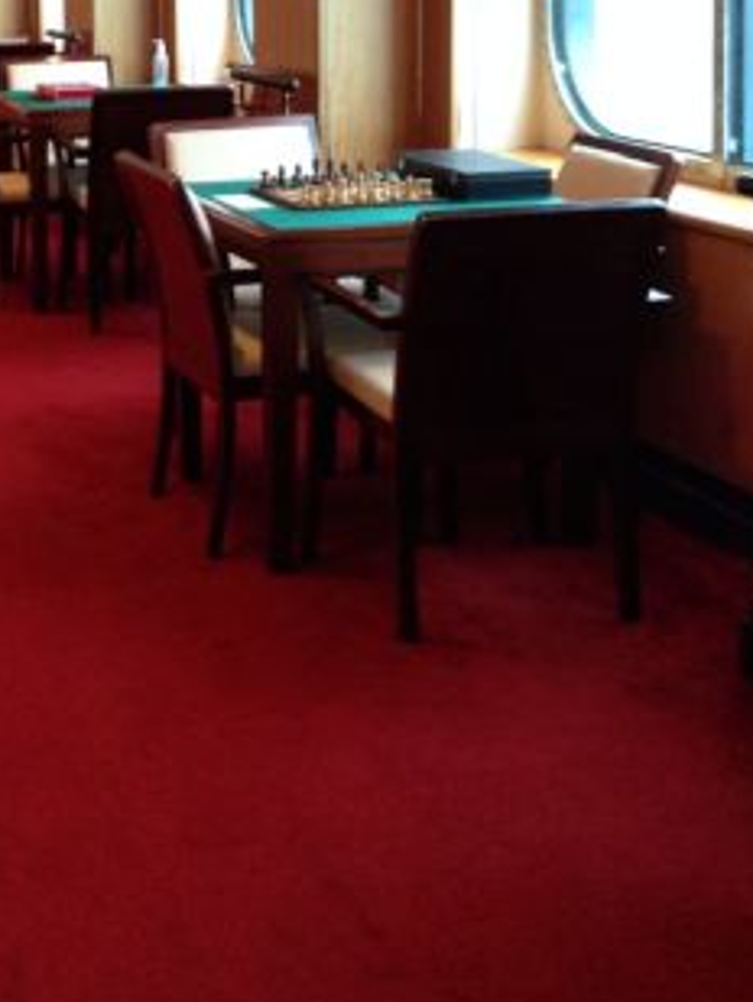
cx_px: 45
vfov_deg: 29.3
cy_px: 156
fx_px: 1855
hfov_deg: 22.3
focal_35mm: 64
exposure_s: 1/20
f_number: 2.4
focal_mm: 4.12
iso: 160
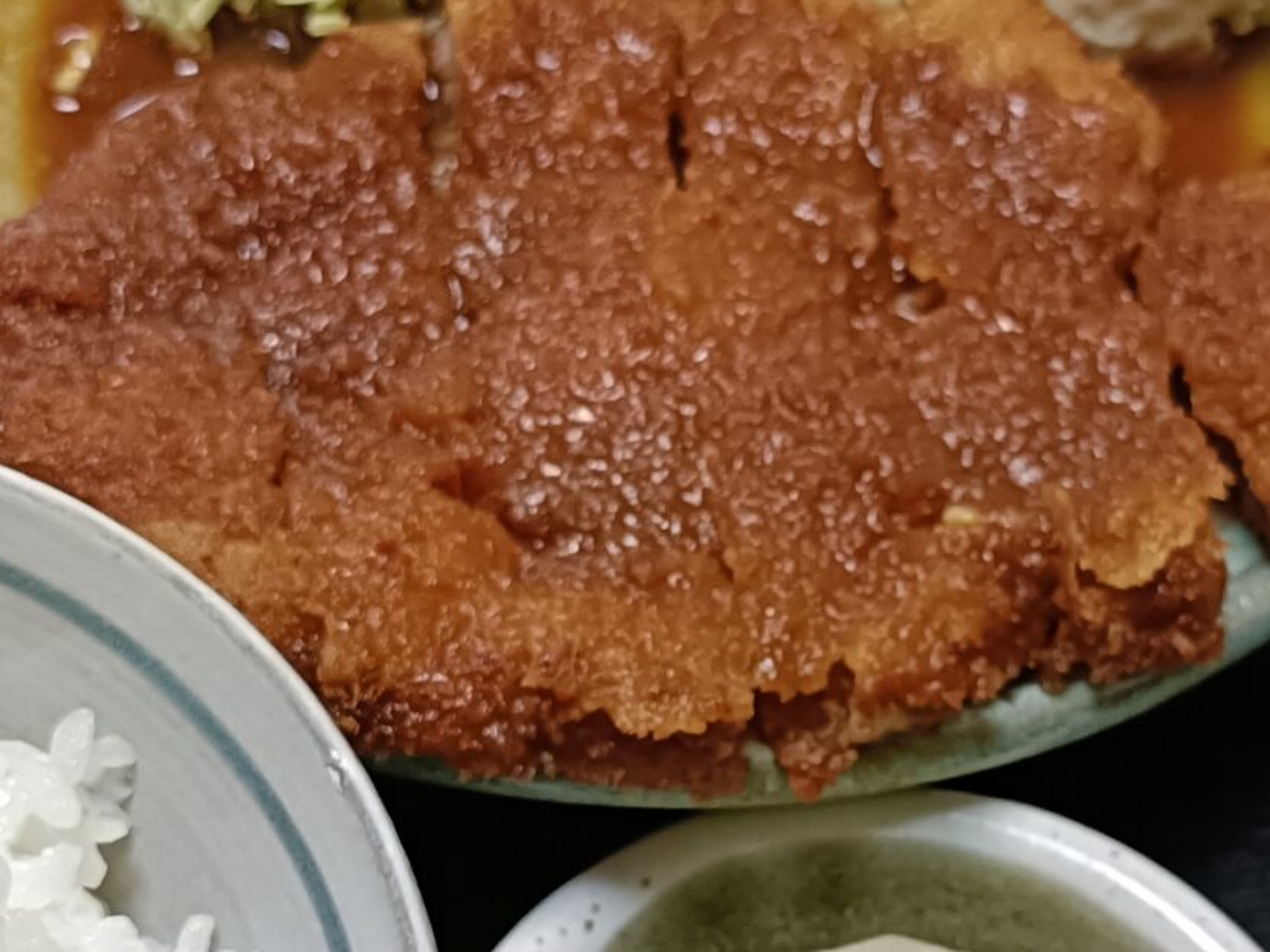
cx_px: 746
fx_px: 2825
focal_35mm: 77
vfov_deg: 19.1
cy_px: 651
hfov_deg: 25.3
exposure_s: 1/50
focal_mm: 4.7
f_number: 1.7
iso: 640
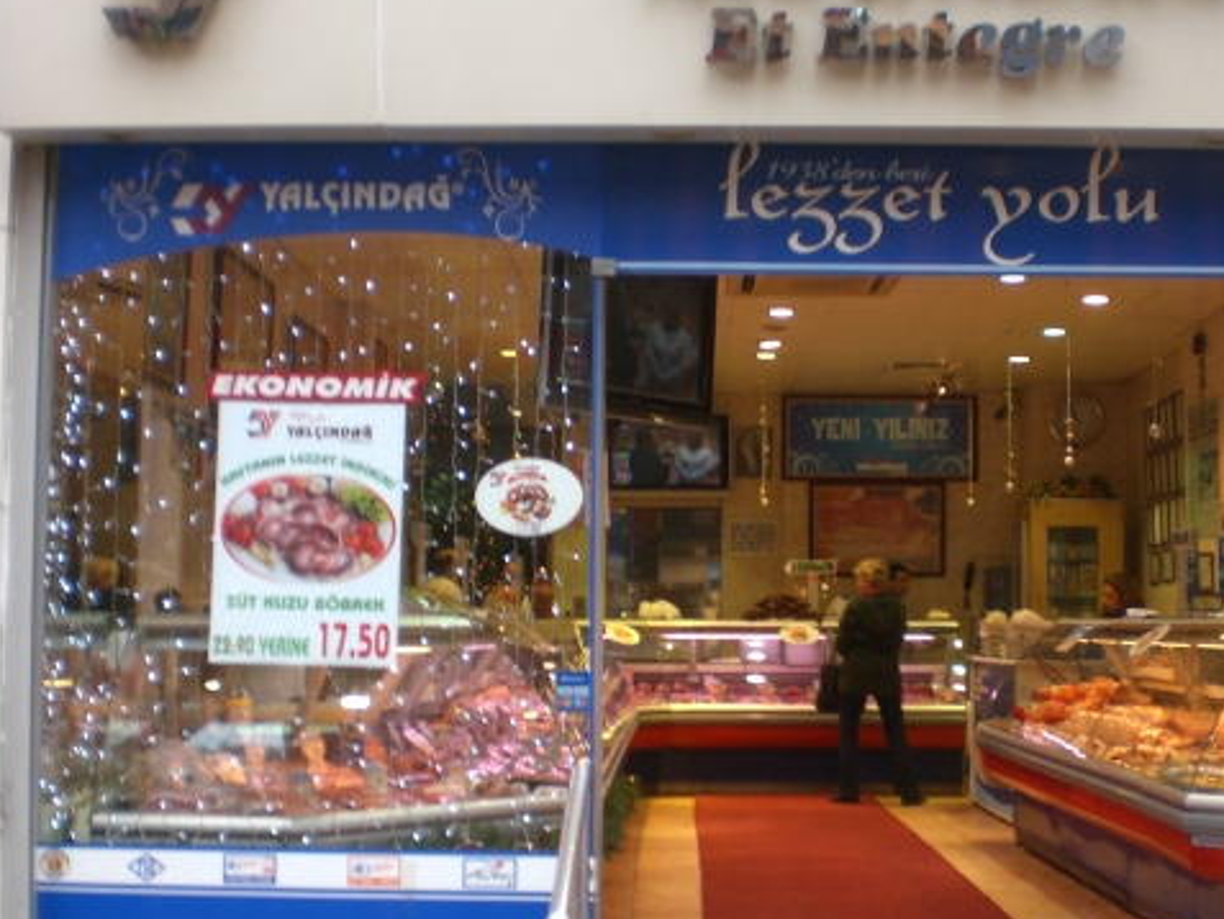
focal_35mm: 51
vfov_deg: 28.6
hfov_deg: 37.2
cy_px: 480
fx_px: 1804
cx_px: 798
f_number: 3.1
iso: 100
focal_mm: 6.3
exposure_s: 1/60
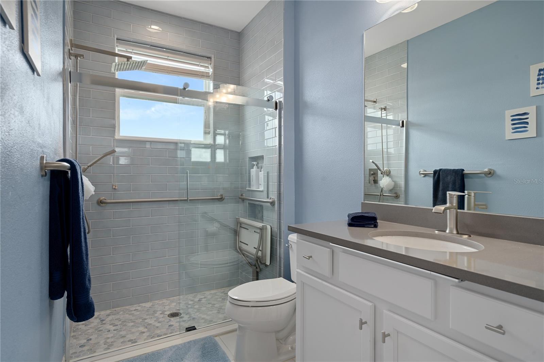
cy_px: 181
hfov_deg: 86.9
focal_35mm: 19
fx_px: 287
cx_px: 272
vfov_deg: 64.5
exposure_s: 1/4
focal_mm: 19
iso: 320
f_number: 9
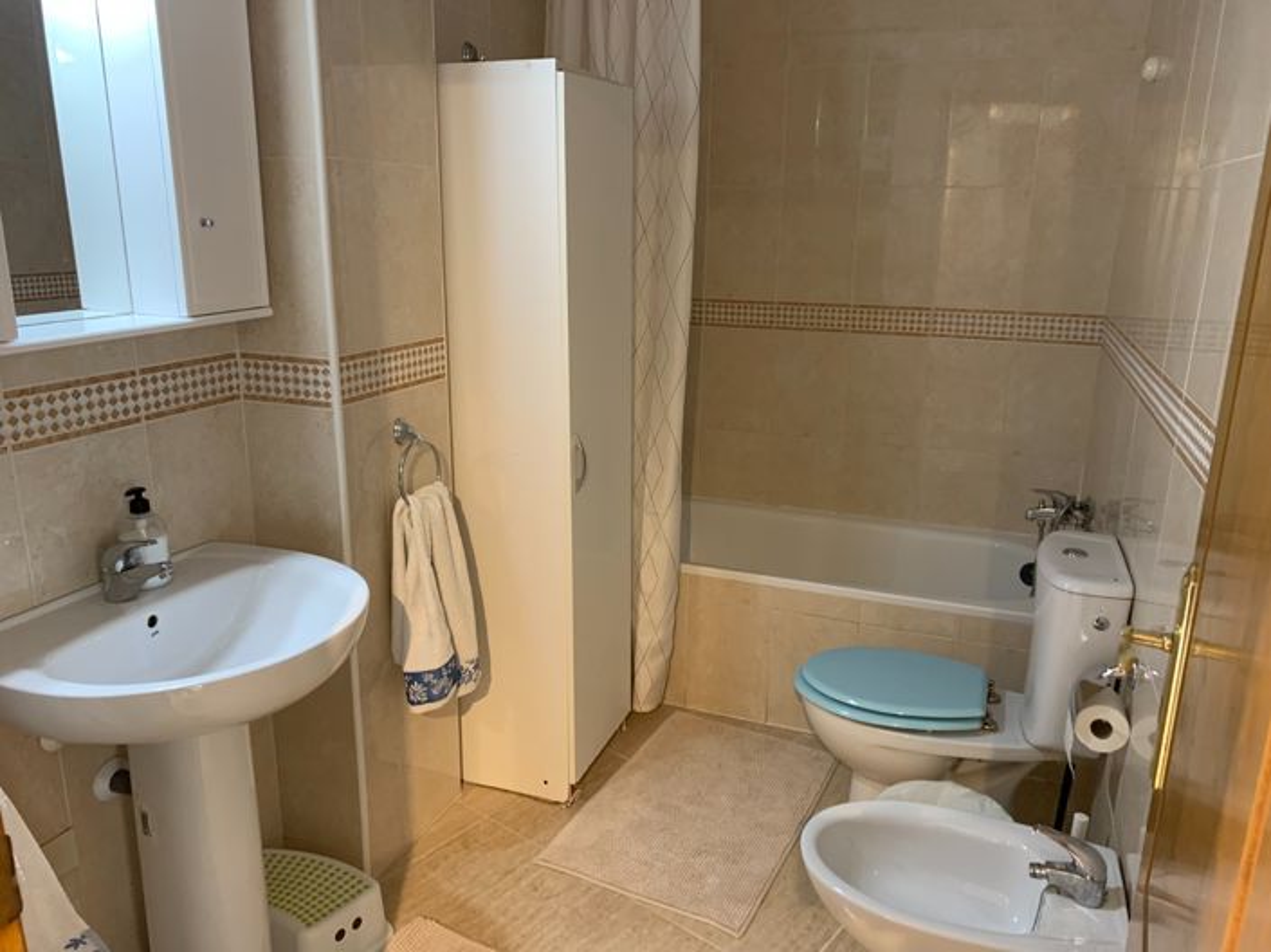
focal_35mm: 26
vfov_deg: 53.0
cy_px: 476
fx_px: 954
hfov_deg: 67.3
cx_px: 636
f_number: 1.8
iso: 250
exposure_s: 1/50
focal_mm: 4.25
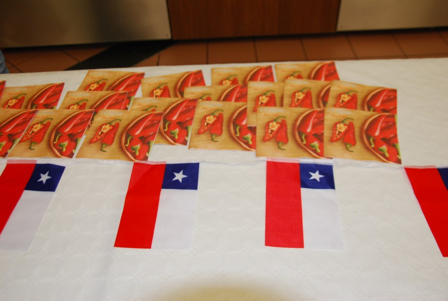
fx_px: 412
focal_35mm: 33
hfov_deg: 57.1
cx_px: 224
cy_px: 150
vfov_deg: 40.2
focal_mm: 22
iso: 400
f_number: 4
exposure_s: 1/60
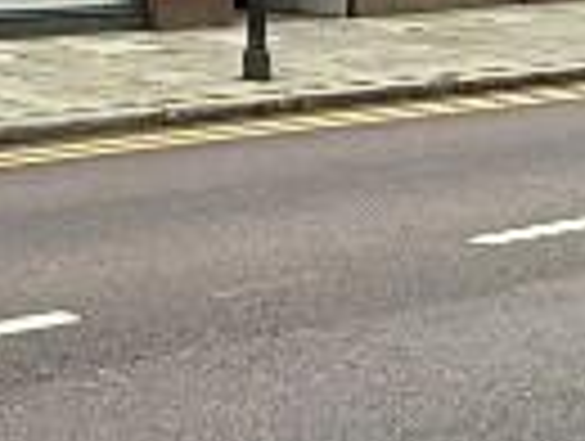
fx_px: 1862
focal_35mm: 110
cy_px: -135
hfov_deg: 17.1
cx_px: -117
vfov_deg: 13.0
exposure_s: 1/135
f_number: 2.2
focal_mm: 2.22
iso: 50
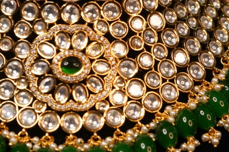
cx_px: 61
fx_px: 827
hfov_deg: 15.7
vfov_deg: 10.5
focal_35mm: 130
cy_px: 36
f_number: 5.6
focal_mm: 50
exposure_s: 1/500
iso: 4000
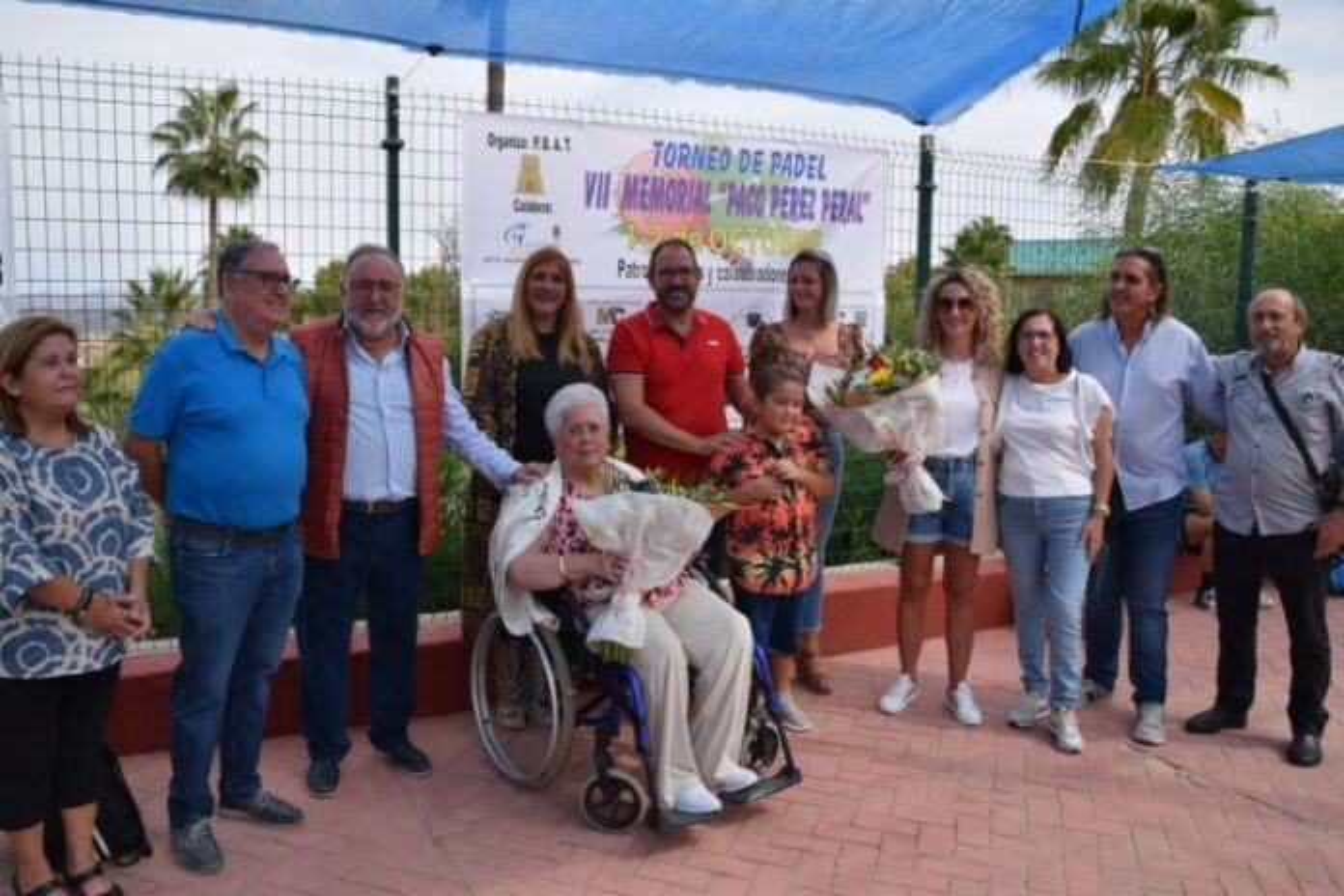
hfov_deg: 67.4
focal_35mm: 27
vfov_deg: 47.9
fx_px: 1008
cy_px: 448
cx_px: 672
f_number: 9
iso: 200
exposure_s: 1/320
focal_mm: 18
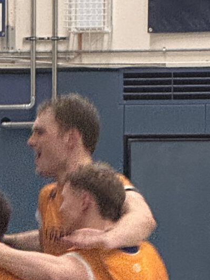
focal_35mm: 375
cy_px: 293
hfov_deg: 3.9
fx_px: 3036
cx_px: -301
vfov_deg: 5.3
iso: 400
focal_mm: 9
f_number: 2.8
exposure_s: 1/50
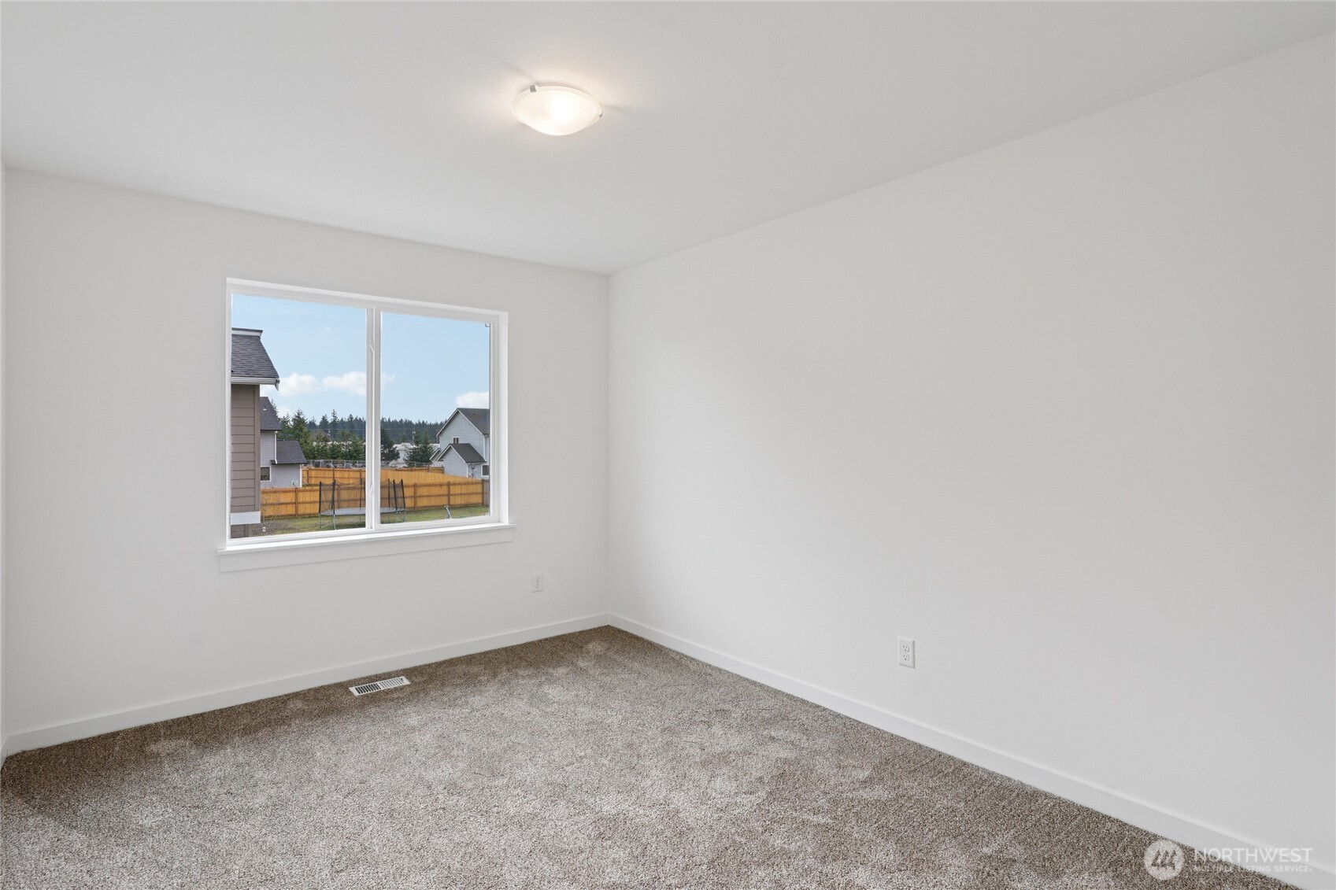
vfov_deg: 70.4
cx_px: 668
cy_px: 445
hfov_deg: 93.3
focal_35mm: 17
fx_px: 631
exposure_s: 1/90
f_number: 8
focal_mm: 17
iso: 400
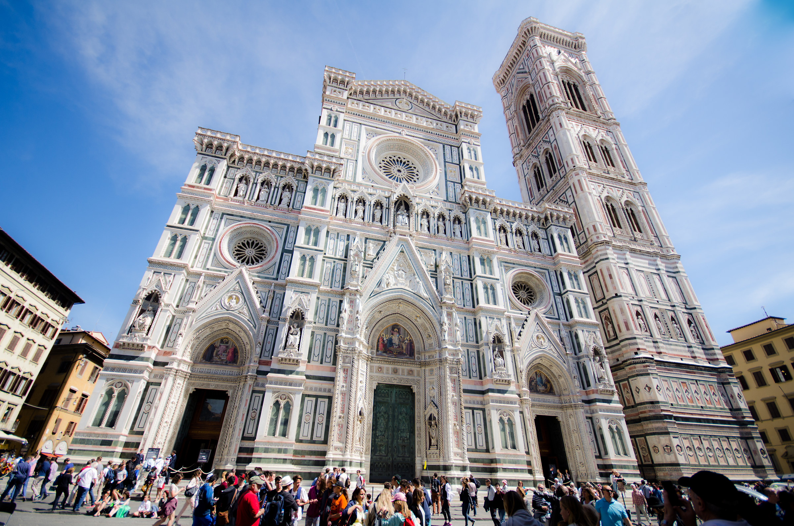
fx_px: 330
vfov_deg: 77.1
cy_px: 263
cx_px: 397
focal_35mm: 15
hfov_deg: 100.5
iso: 100
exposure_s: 1/500
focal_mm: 10
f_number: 4.5
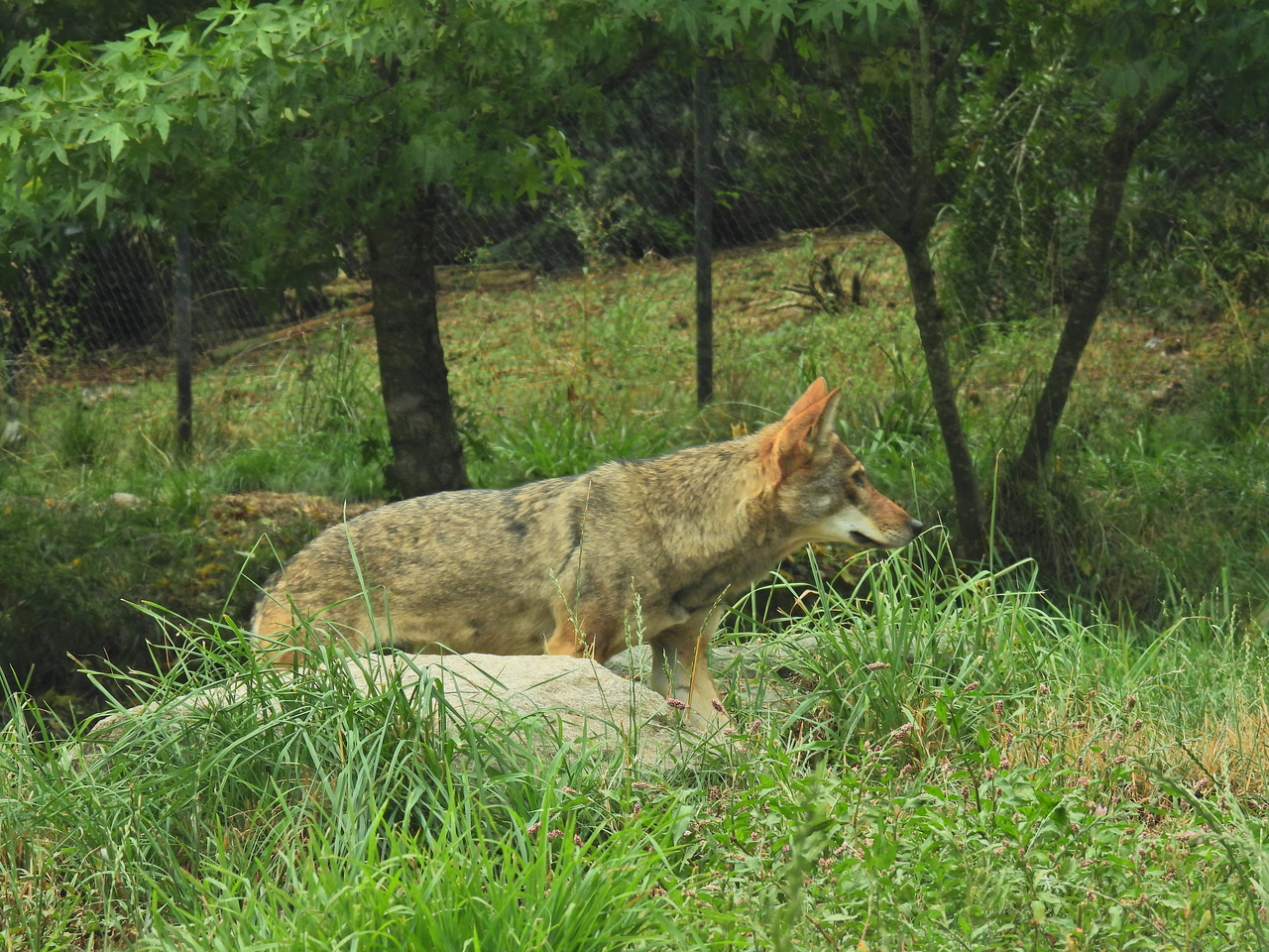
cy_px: 476
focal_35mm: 170
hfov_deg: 11.6
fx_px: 6232
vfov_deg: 8.7
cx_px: 634
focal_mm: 30.3
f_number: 4.5
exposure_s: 1/250
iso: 100
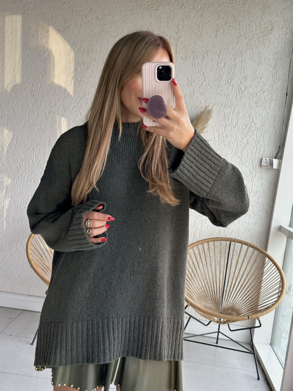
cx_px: 146
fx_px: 542
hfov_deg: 30.3
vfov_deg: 39.7
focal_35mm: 48
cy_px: 196
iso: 80
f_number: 1.78
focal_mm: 6.86
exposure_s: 1/73
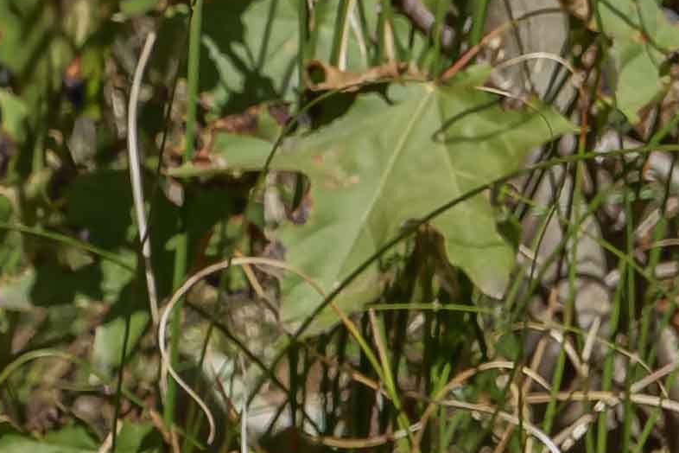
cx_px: 1755
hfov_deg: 0.7
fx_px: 57560
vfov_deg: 0.5
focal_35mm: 3052
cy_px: 45
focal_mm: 400
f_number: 10
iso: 800
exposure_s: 1/1600
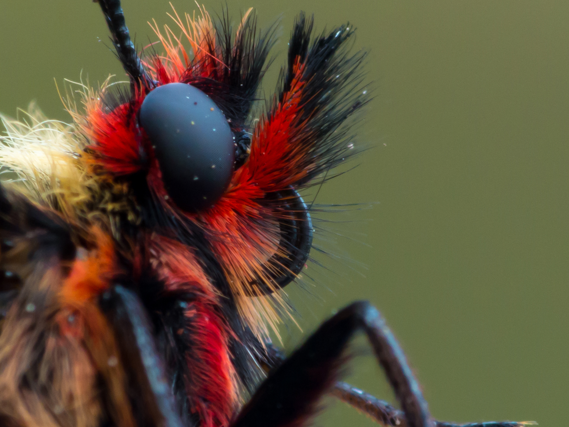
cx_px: 269
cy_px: 200
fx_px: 21415
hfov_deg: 1.5
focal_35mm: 1303
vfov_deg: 1.1
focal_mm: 108
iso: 100
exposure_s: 1/25
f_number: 8
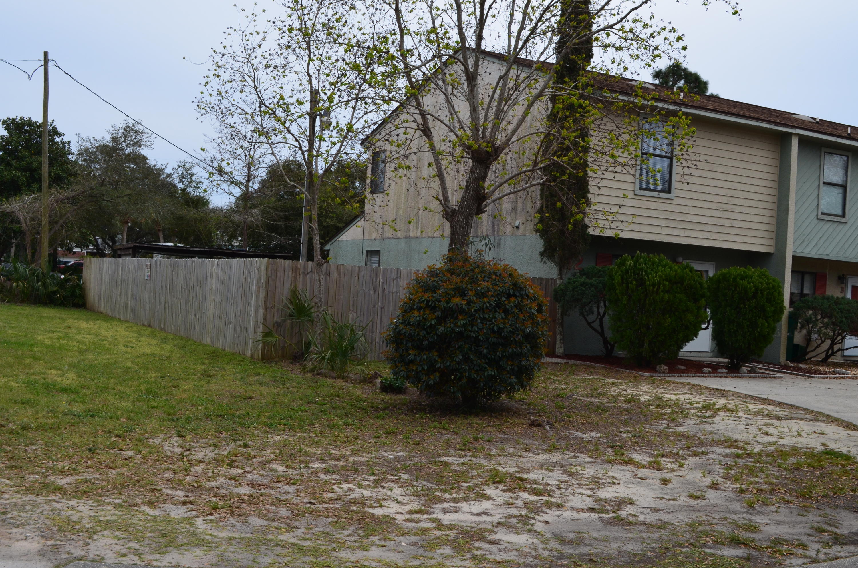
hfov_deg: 49.6
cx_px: 429
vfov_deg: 34.1
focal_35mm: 39
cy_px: 284
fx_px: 928
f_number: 9
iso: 400
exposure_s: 1/125
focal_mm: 26
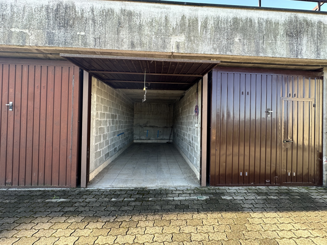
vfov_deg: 85.7
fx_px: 132
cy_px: 122
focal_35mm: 14
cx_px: 164
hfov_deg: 102.1
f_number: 2.2
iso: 64
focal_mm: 2.22
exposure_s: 1/99
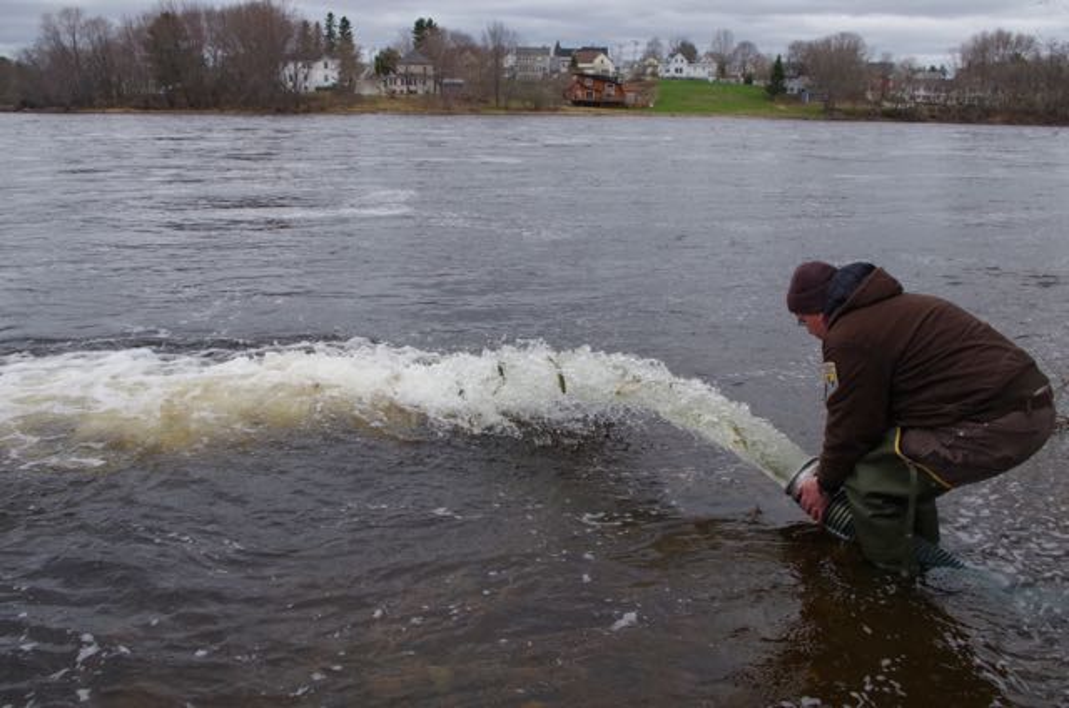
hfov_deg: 60.4
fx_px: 919
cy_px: 354
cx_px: 534
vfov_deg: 42.2
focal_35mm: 31
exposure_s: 1/1000
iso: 800
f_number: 10
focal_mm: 21.25
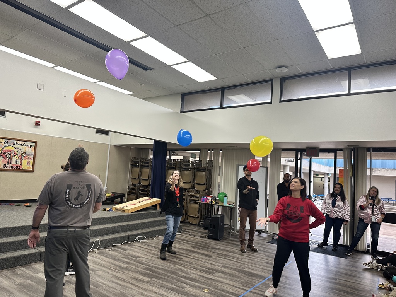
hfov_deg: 71.6
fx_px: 275
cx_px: 198
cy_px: 148
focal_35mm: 24
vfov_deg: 56.8
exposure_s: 1/120
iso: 200
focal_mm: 6.86
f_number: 1.78
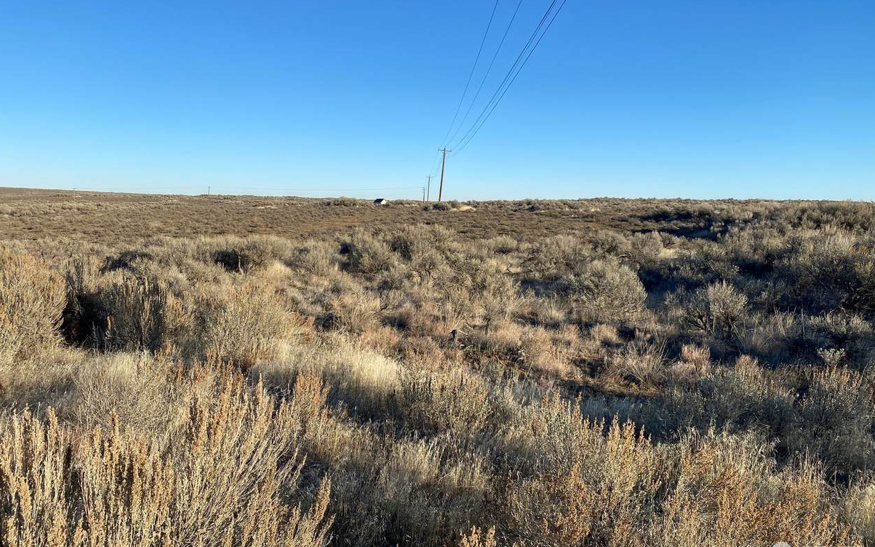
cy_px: 245
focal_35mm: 28
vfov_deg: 44.5
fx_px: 668
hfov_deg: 66.5
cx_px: 435
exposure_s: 1/2358
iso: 32
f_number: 1.8
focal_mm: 4.25
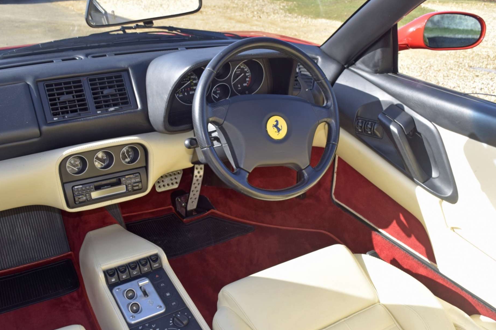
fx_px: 496
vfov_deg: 36.9
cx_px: 252
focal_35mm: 36
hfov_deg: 53.1
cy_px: 171
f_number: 6.3
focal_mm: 22
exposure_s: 1/125
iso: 100
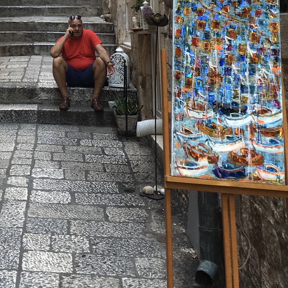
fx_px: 744
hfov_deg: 21.3
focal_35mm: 79
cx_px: 14
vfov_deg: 19.9
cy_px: -98
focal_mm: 4.15
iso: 25
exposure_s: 1/100
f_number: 2.2
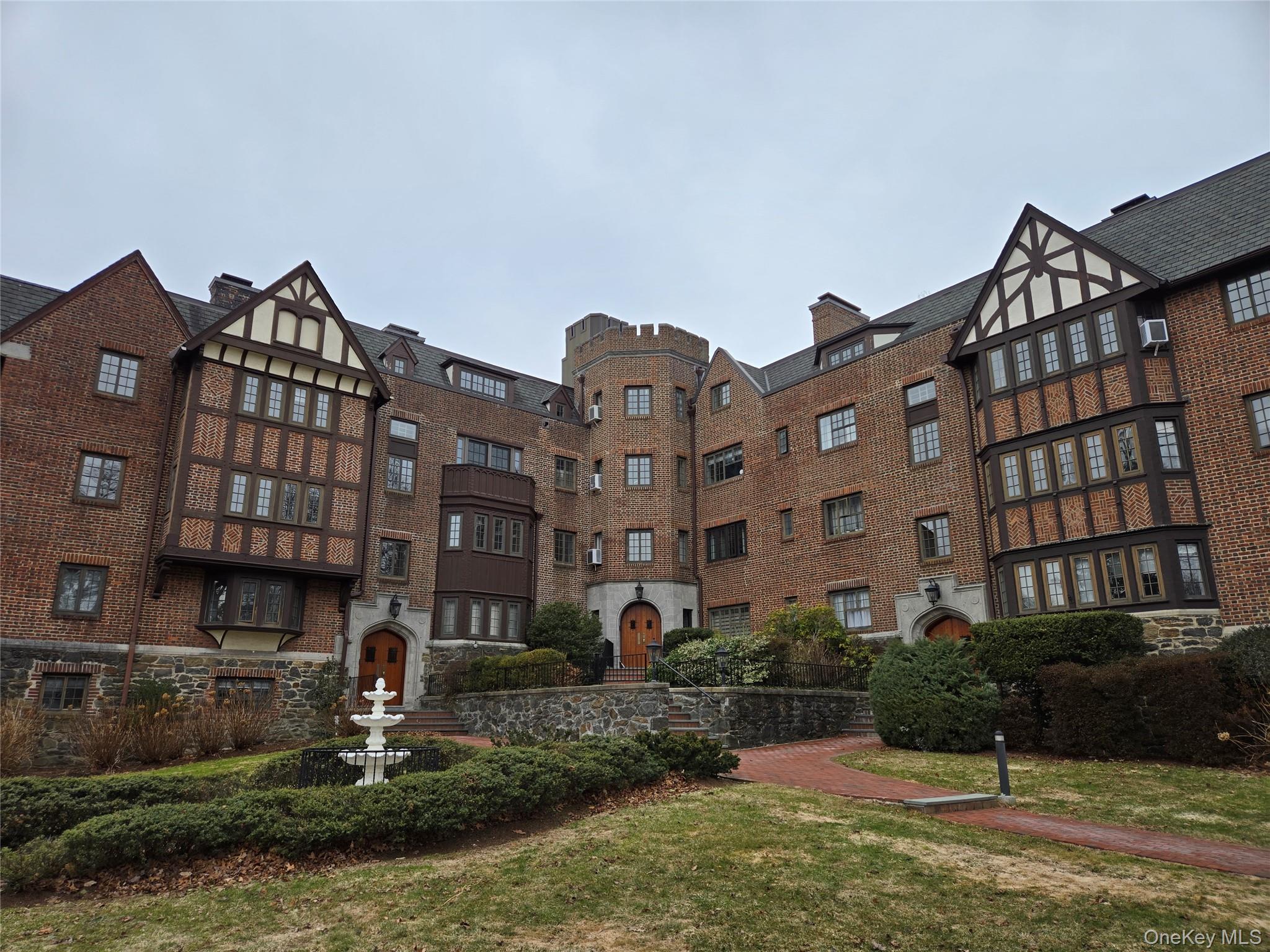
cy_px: 476
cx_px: 635
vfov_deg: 58.9
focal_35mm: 23
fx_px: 844
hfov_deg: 73.9
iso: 25
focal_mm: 5.4
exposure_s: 1/1222
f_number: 1.8
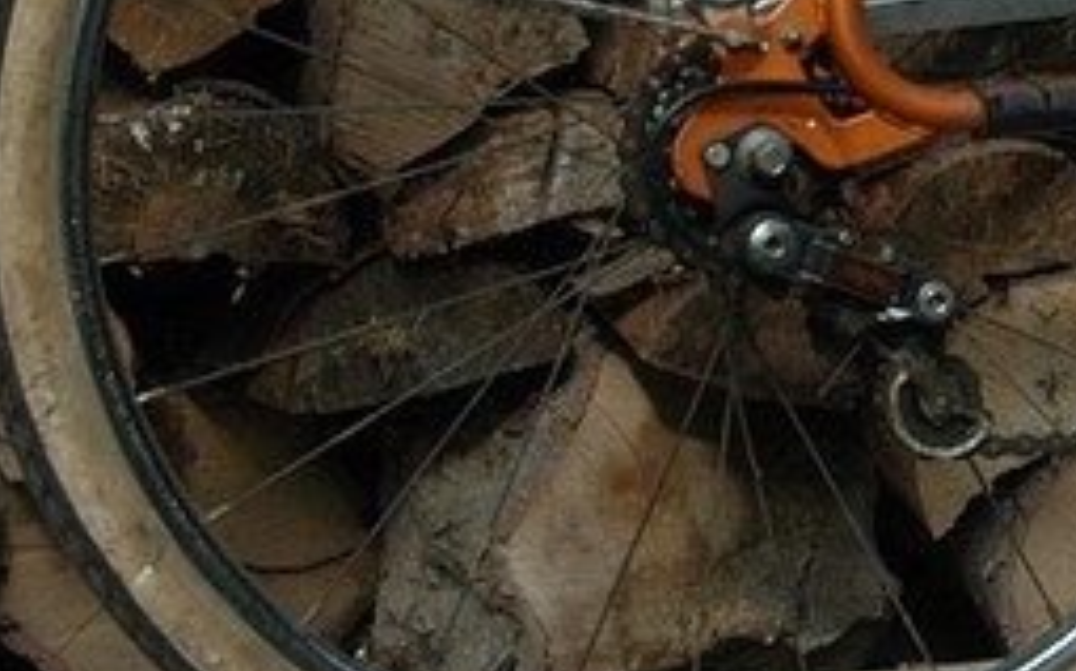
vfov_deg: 8.8
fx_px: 4273
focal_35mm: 146
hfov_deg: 13.7
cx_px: 1452
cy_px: -312
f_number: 6.3
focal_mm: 27
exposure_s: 1/160
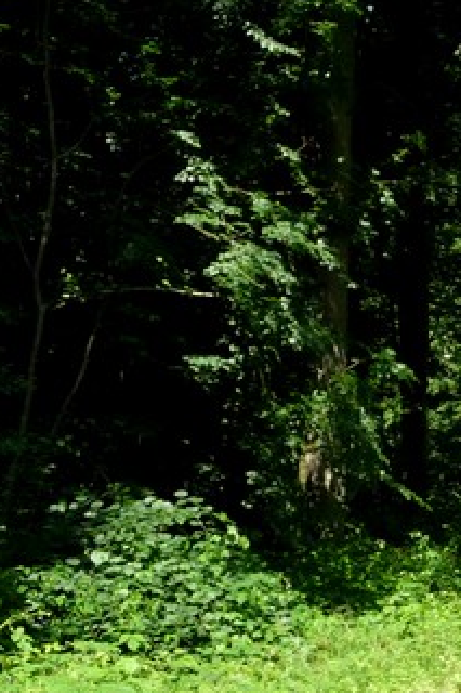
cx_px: 751
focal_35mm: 82
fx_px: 1577
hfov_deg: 15.0
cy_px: 555
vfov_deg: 24.4
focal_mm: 4.7
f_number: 3.3
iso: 160
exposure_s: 1/500
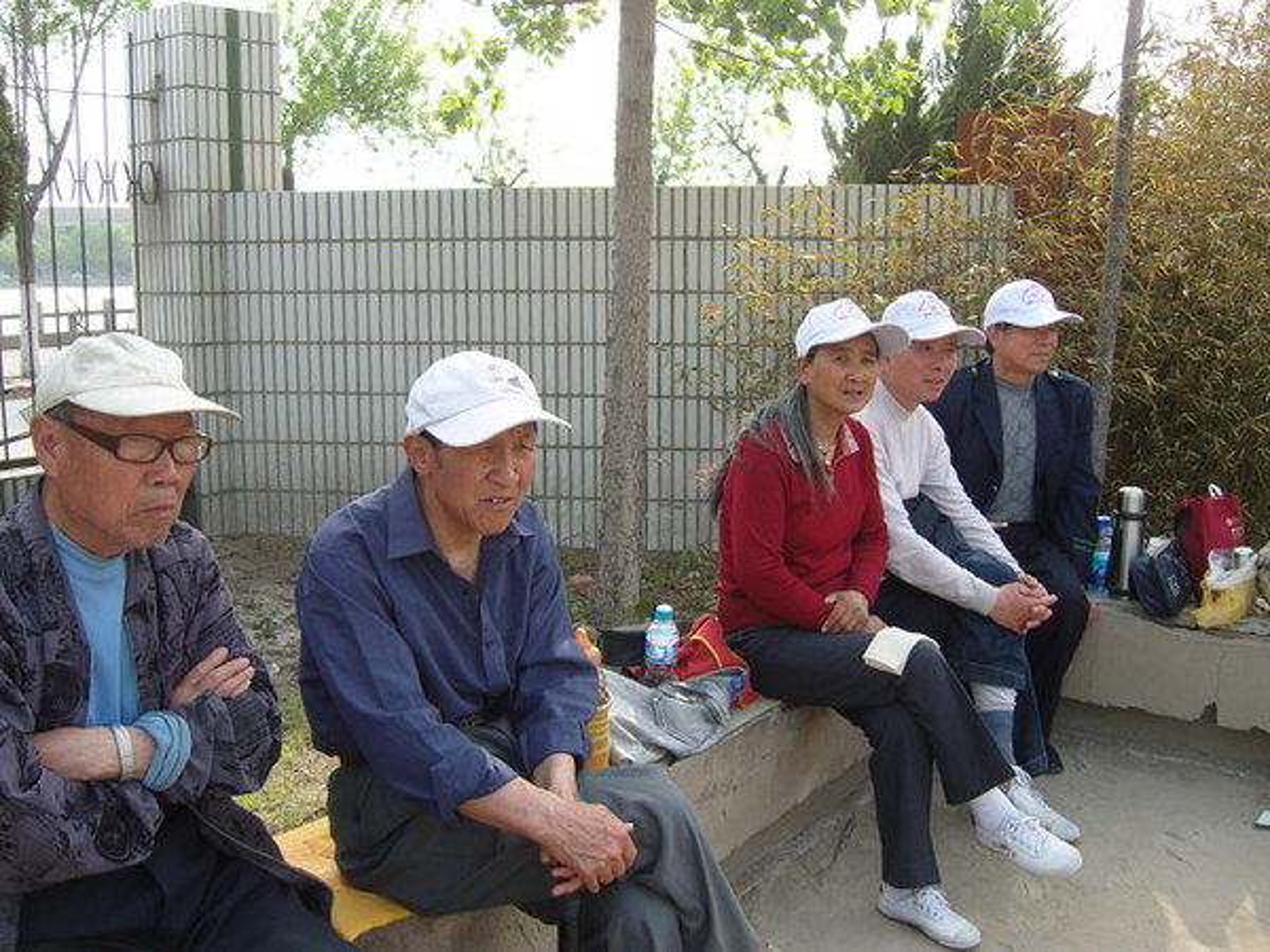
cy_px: 476
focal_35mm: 34
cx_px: 635
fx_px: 1247
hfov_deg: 54.0
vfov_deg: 41.8
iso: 100
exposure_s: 1/400
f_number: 2.8
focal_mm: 7.3
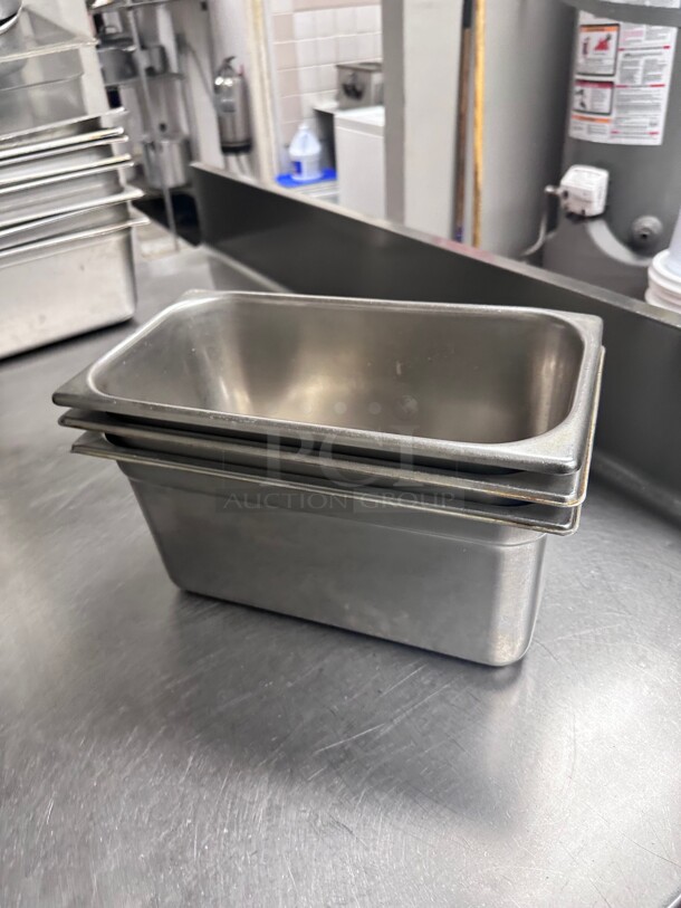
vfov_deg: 71.6
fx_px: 629
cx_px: 340
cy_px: 454
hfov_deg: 56.8
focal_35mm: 24
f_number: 1.78
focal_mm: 6.86
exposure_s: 1/40
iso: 160
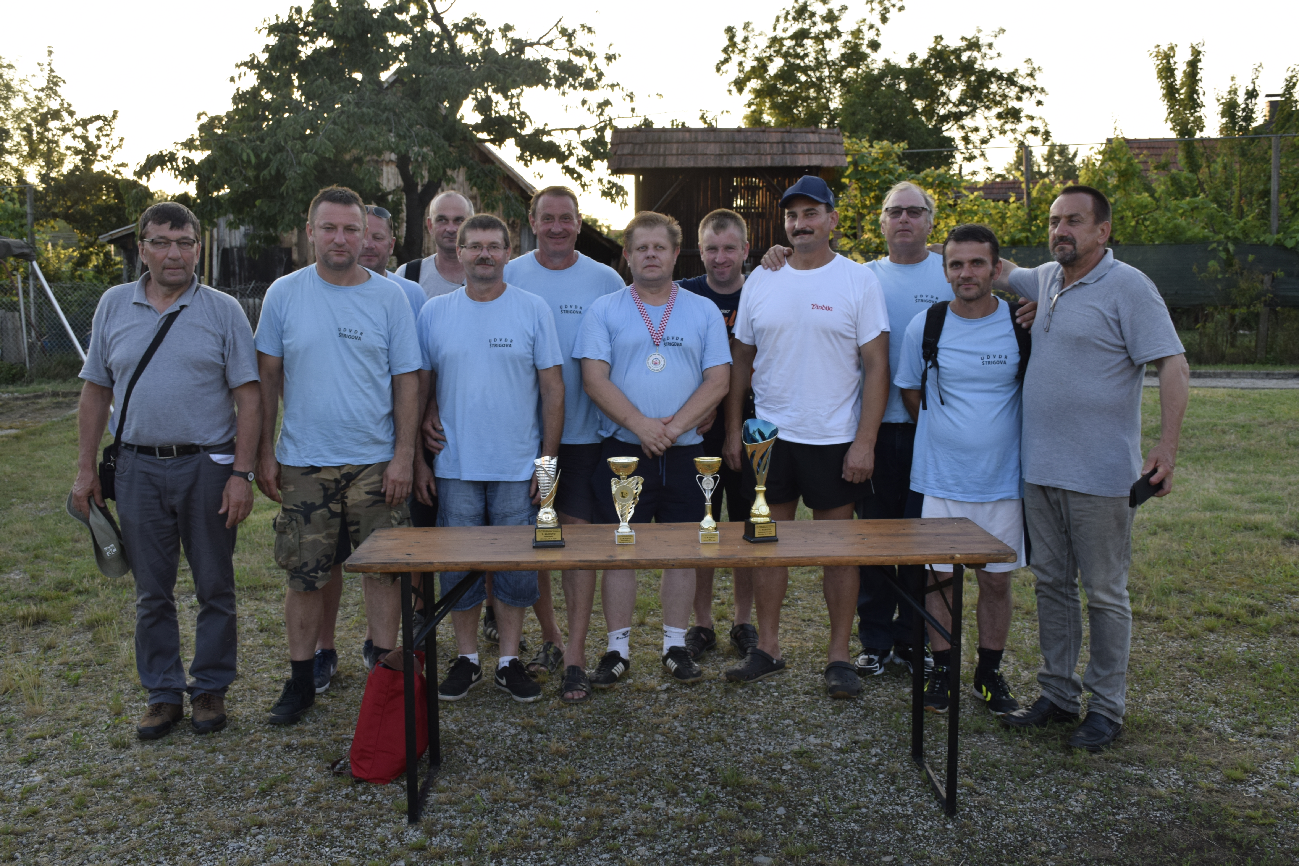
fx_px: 1245
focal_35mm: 34
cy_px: 433
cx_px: 650
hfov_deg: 55.1
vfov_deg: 38.4
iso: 400
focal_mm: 23
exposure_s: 1/180
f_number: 6.7
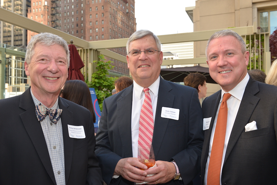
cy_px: 92
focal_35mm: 35
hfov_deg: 54.4
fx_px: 269
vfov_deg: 37.8
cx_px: 138
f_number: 6.7
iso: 560
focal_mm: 35
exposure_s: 1/180
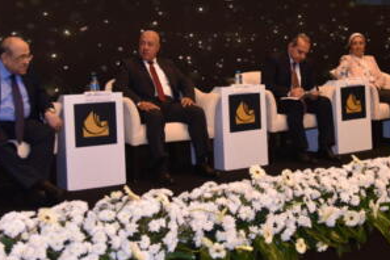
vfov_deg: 22.9
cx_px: 226
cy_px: 83
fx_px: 639
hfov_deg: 33.9
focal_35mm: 59
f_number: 4
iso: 2000
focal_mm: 35
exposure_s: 1/125
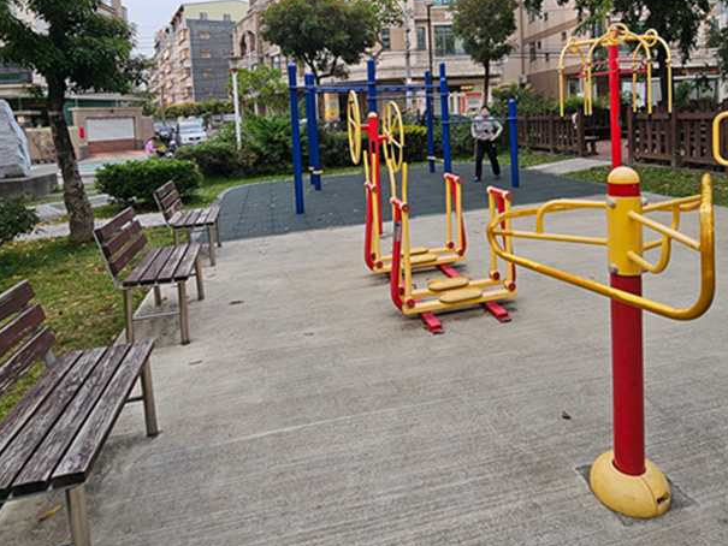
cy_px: 146
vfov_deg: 58.4
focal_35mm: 22
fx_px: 463
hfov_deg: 76.1
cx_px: 402
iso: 50
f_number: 2.2
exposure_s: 1/182
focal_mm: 2.2
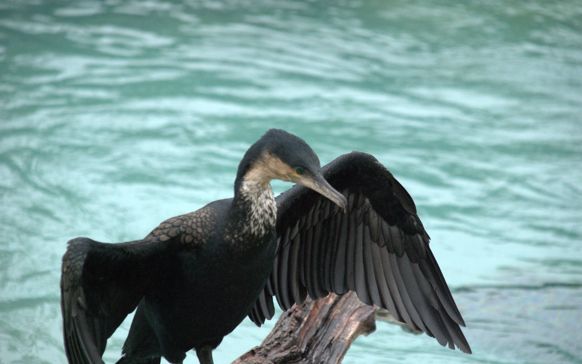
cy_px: 187
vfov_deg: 4.3
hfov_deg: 6.8
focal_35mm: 307
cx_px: 291
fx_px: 4869
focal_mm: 200
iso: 1250
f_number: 6.3
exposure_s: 1/500
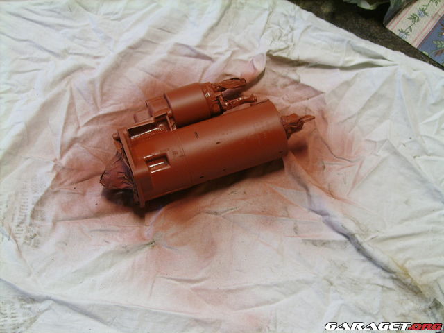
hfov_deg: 26.3
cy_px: 166
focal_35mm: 74
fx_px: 949
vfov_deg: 19.9
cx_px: 222
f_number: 4
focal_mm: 12.33
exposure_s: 1
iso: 100
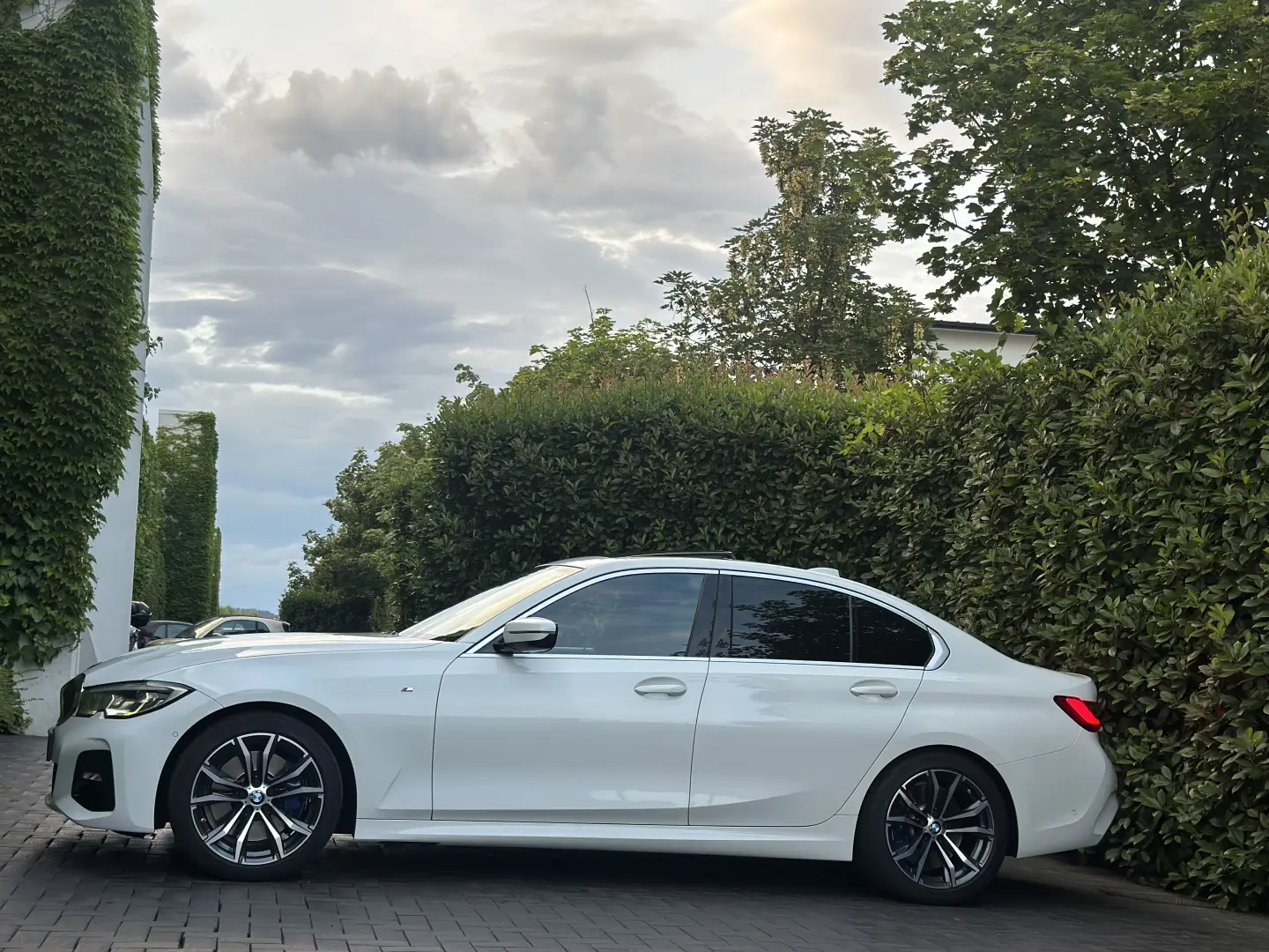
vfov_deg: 30.3
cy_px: 476
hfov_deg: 39.7
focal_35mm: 48
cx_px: 634
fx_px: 1760
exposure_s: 1/193
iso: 80
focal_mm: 6.86
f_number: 1.78
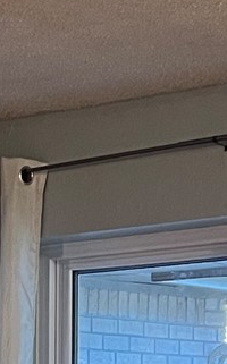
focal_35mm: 165
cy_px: 637
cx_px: -25
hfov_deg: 7.9
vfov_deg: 11.8
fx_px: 1637
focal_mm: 5.7
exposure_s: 1/40
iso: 500
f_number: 1.5
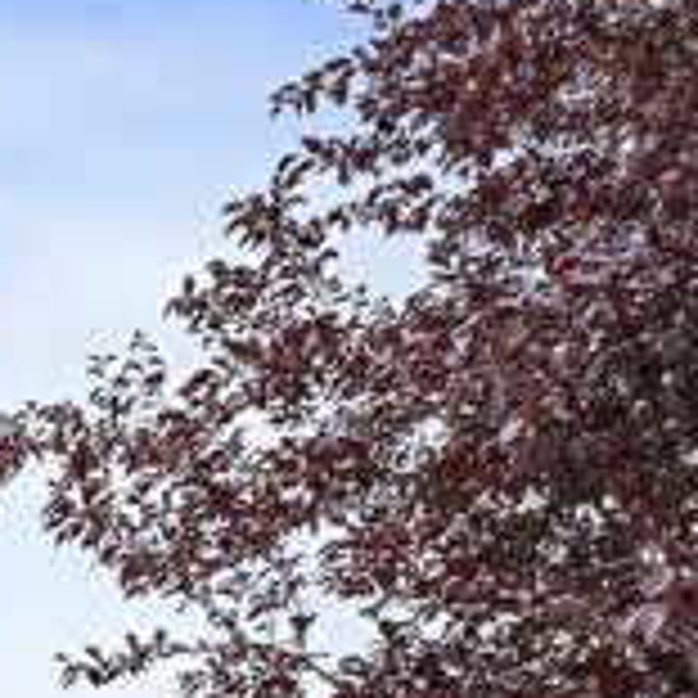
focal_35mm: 79
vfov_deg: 21.0
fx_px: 1801
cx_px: -644
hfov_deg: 17.0
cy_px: 732
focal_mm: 20.5
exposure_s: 1/250
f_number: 8
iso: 400
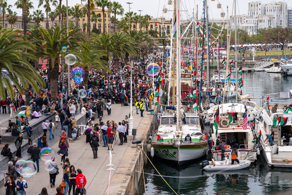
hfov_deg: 28.9
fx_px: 568
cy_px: 98
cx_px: 146
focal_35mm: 70
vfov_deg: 19.4
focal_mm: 70
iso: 250
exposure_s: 1/2000
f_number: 2.8
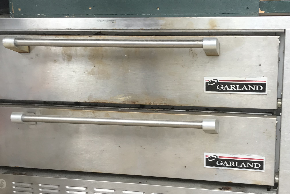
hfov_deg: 34.5
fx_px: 467
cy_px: 119
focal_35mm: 58
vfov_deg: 23.3
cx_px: 154
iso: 20
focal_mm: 3.99
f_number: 1.8
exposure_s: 1/304
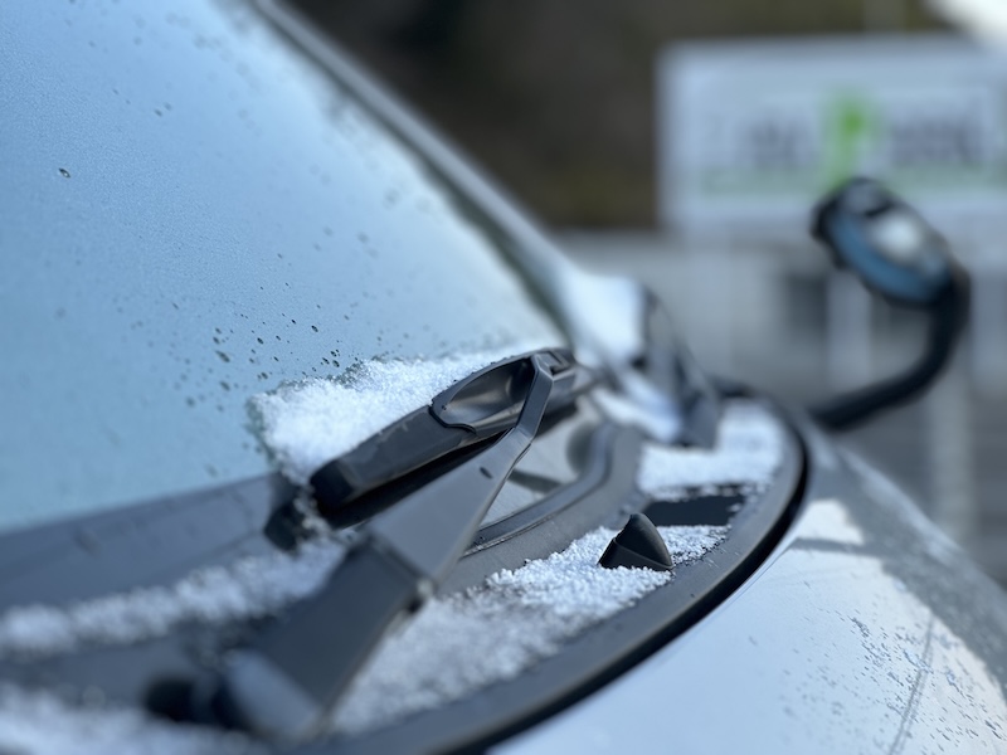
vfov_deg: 19.1
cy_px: 378
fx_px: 2240
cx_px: 504
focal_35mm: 77
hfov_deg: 25.3
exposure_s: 1/169
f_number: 2.8
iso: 25
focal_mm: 9
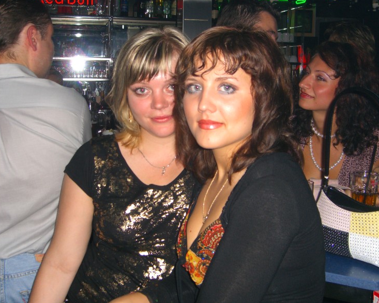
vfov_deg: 30.8
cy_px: 150
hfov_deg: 38.1
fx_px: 549
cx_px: 183
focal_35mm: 49
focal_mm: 9.5
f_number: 3.1
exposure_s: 1/60
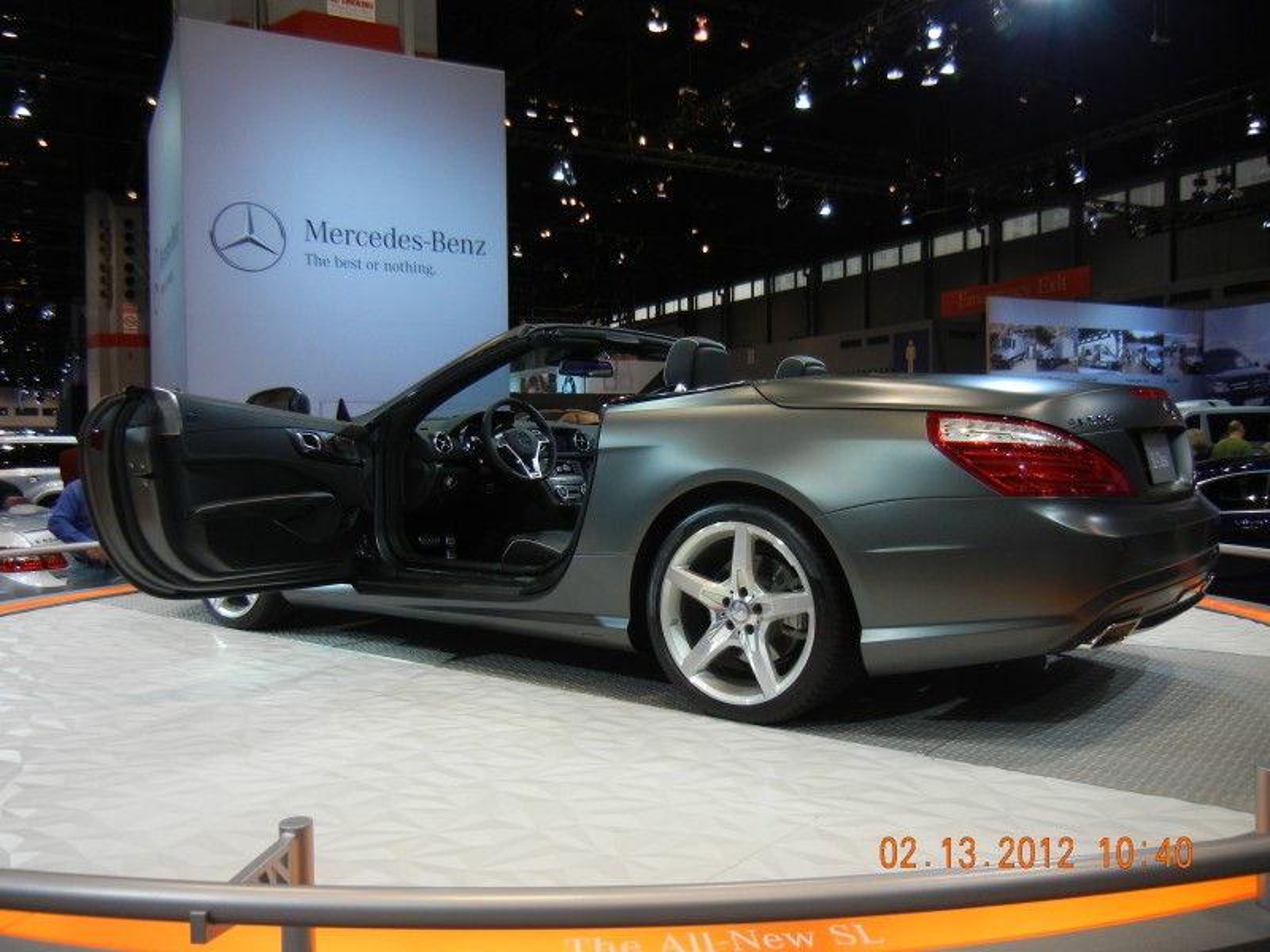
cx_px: 635
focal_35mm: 30
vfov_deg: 46.8
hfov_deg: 60.0
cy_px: 476
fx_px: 1101
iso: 160
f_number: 3.5
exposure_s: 1/87.6
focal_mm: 5.4
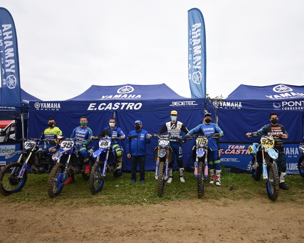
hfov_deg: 72.1
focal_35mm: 23
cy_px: 120
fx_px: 207
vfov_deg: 60.9
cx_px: 177
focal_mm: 20
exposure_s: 1/640
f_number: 5.3
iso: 1000
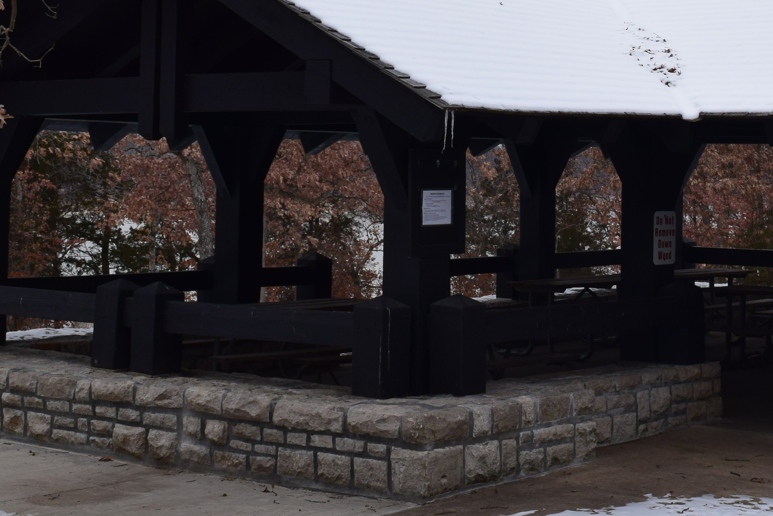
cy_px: 60
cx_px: 647
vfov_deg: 17.1
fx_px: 1696
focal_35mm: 79
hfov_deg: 25.1
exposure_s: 1/200
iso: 400
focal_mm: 22
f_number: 10
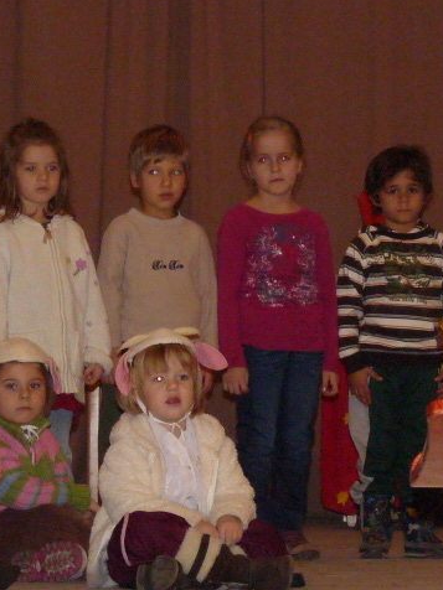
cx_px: 208
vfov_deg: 9.6
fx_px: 3532
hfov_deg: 7.2
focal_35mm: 207
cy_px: 294
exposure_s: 1/50
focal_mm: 15.5
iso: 500
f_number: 3.4
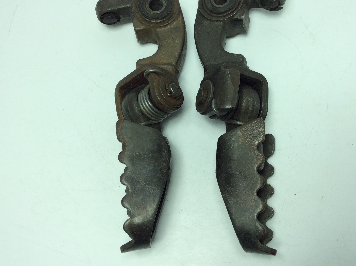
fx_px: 390
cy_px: 109
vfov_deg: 37.5
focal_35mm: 38
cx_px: 193
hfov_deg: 49.0
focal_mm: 3.3
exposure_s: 1/481
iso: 32
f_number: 2.4
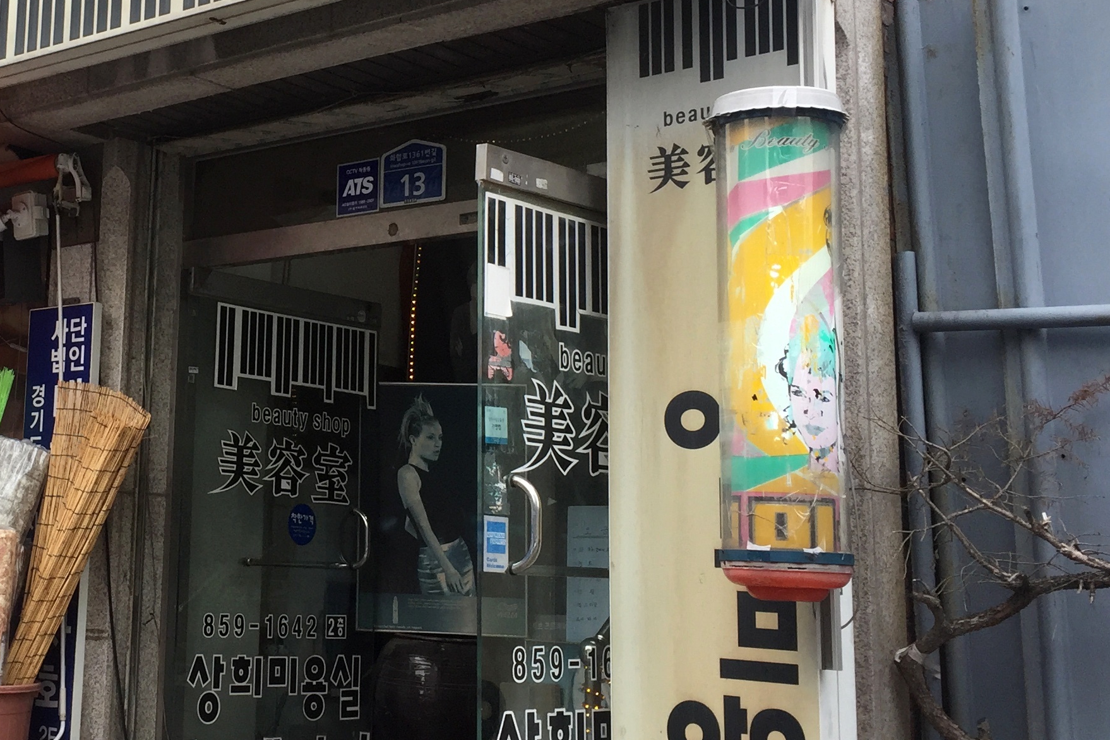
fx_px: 1727
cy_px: 241
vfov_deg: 24.1
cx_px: 164
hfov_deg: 34.1
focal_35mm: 56
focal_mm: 4.15
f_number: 2.2
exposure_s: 1/120
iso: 32
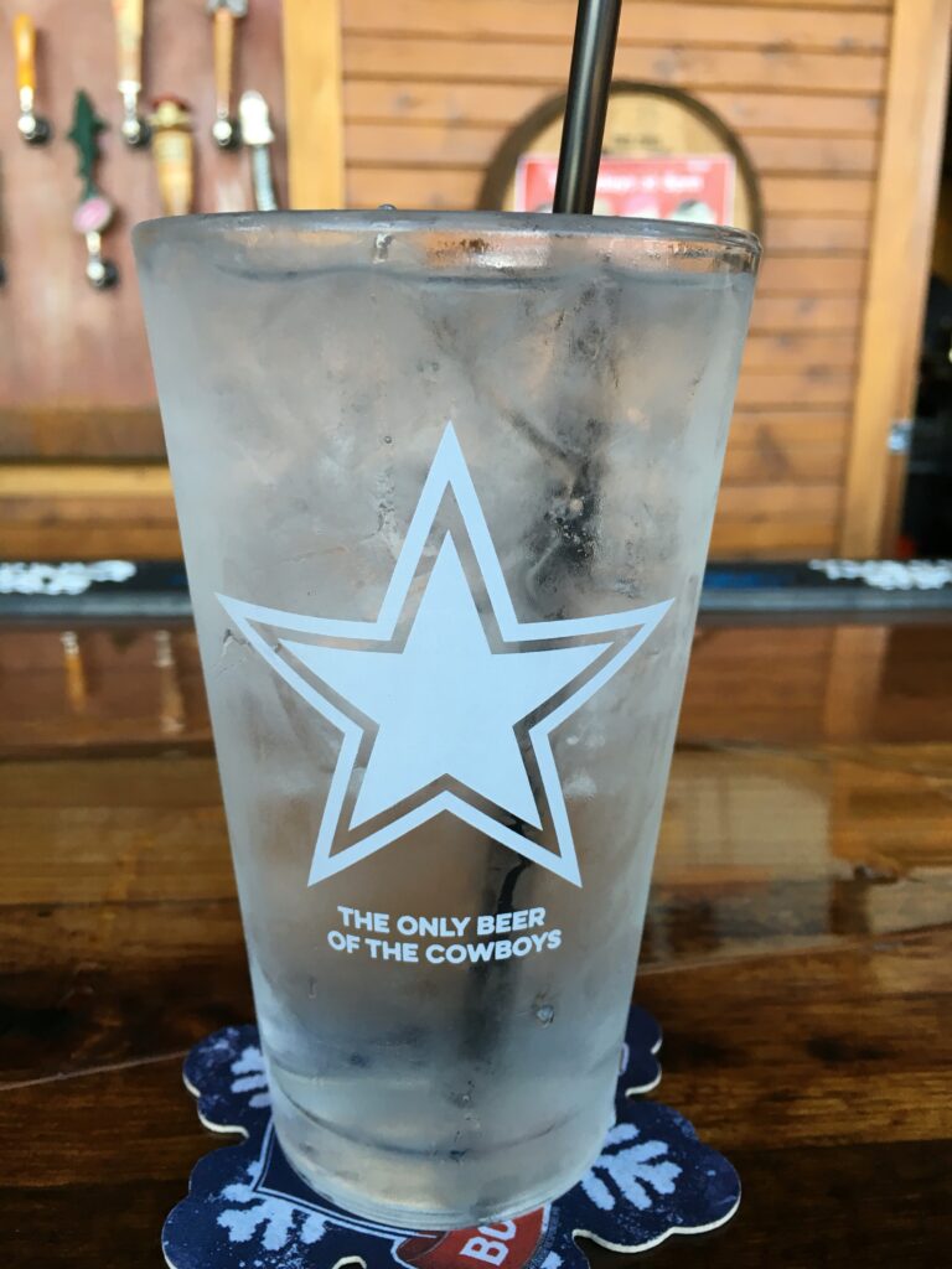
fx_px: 1063
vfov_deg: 61.7
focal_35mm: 29
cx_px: 476
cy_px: 634
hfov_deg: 48.2
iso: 25
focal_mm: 4.15
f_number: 2.2
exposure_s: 1/30
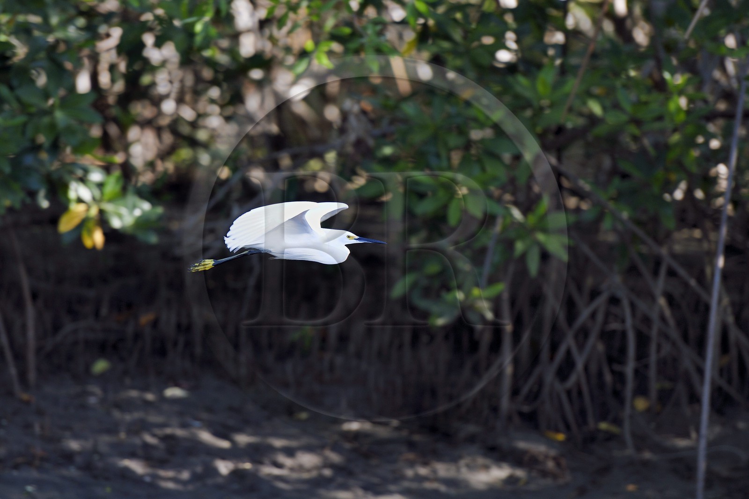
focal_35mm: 200
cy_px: 250
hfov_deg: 10.3
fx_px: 4160
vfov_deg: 6.9
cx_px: 374
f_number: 2.8
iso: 400
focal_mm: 200
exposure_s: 1/800
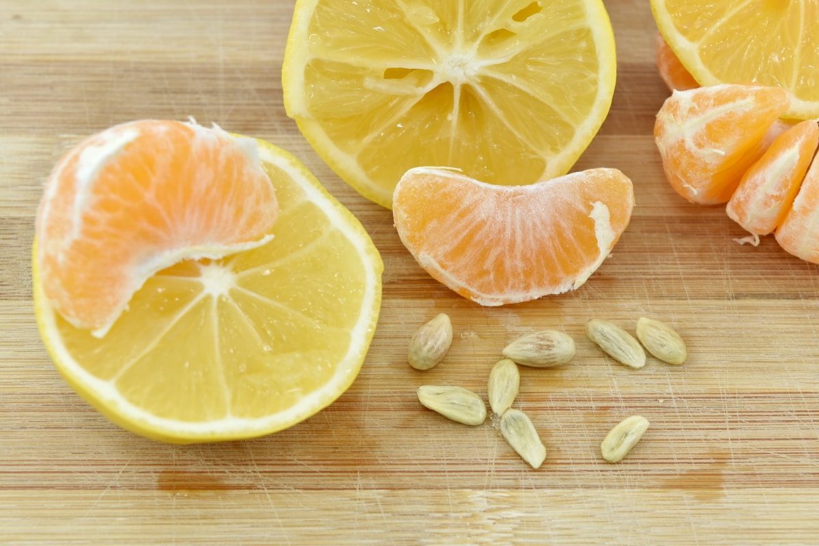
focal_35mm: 82
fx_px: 1877
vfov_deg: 16.6
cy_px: 273
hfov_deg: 24.6
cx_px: 410
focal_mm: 55
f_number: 9
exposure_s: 1/80
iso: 100
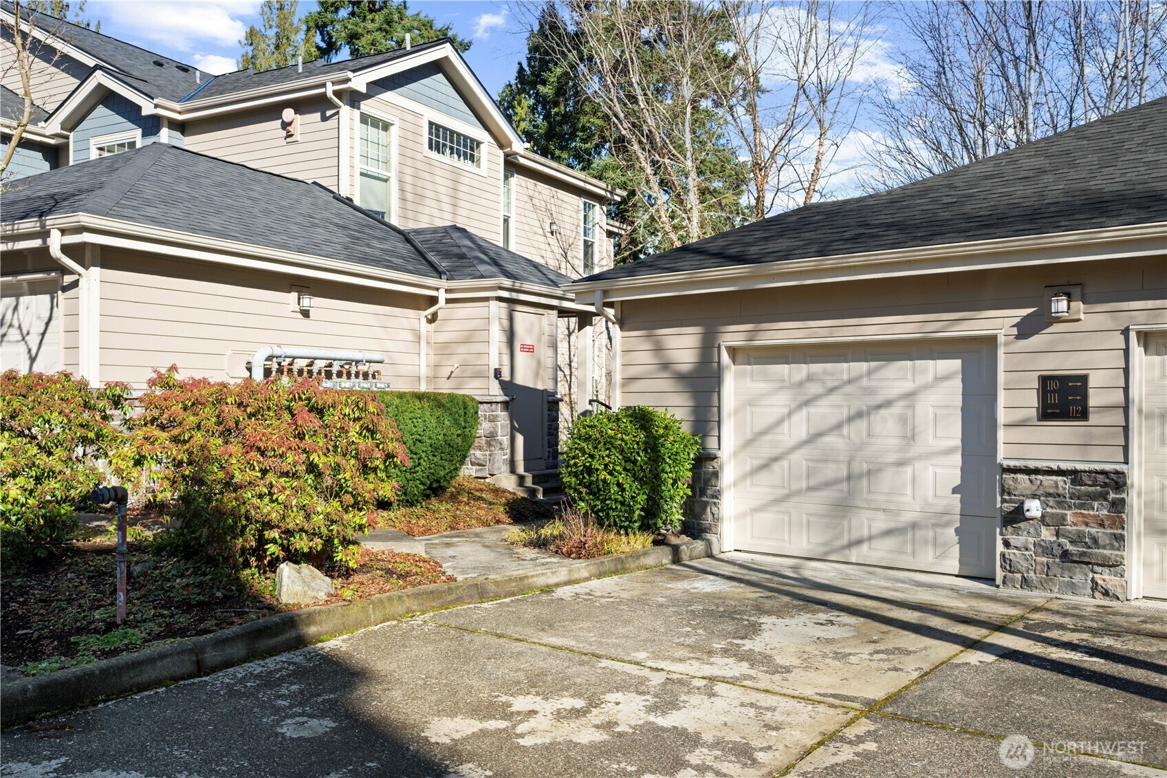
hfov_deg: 62.8
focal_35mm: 30
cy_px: 389
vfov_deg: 44.3
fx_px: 956
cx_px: 584
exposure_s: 1/250
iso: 200
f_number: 8
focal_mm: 29.5
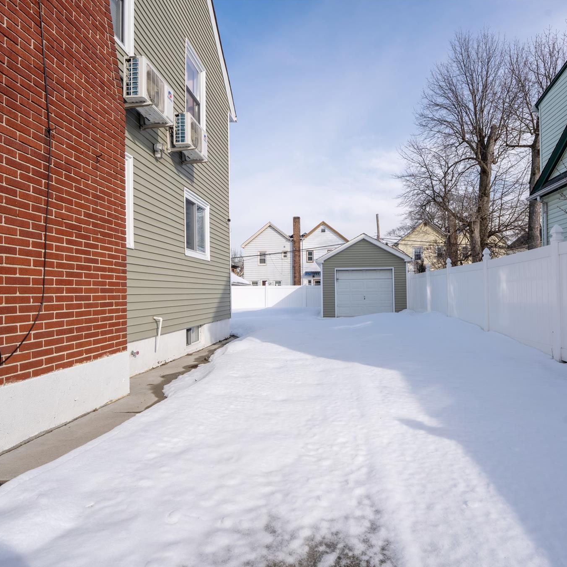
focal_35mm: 18
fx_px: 334
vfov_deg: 80.7
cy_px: 284
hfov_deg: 79.9
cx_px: 335
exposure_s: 1/800
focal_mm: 14
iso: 100
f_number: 10
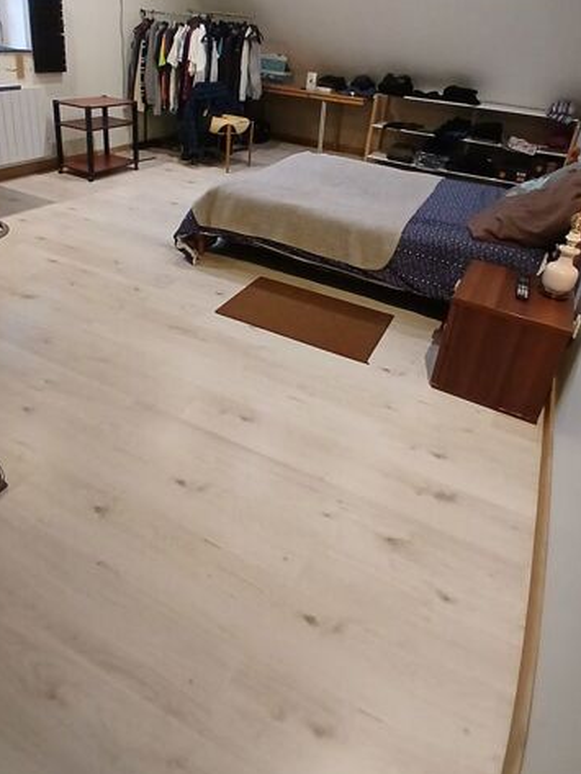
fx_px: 514
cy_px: 273
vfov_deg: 72.2
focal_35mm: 23
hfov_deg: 58.8
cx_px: 270
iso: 400
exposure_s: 1/25
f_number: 2.2
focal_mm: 1.4
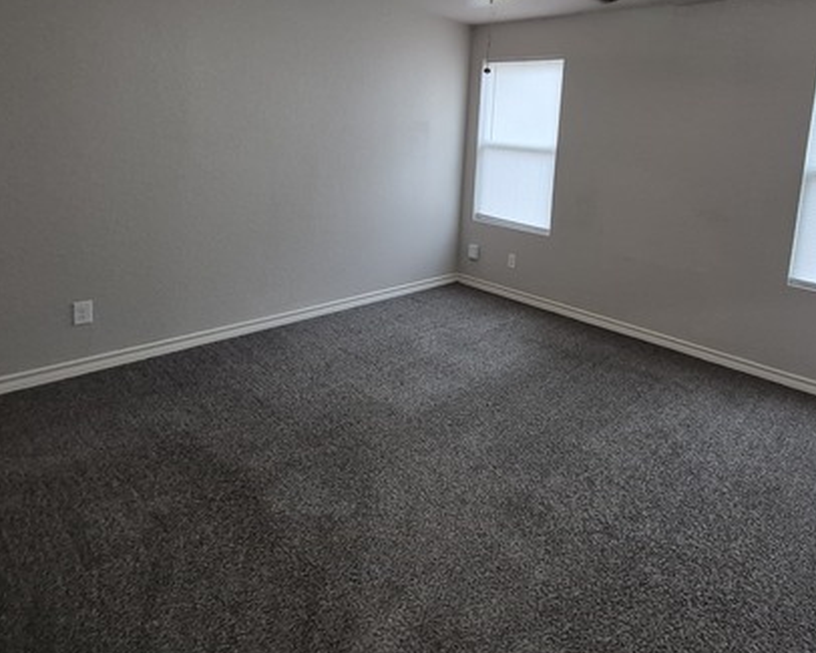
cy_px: 201
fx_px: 483
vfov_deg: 65.7
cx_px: 523
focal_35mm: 20
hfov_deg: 78.5
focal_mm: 1.74
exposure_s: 1/60
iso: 200
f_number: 2.2
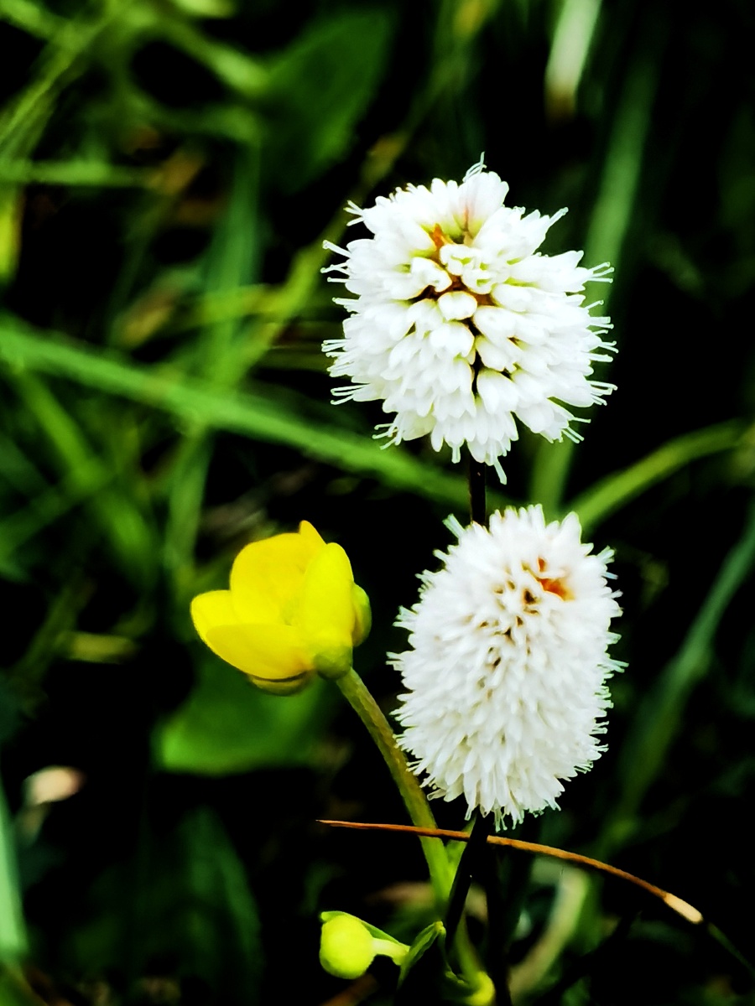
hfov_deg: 11.8
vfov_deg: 15.6
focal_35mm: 126
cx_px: 378
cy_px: 503
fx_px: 3664
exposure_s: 1/1577
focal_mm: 6.71
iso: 50
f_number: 1.9
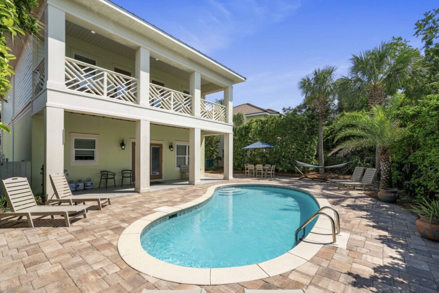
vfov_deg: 73.8
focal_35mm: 16
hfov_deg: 96.7
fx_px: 195
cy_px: 146
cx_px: 220
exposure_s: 1/320
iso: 320
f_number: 7.1
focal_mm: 16
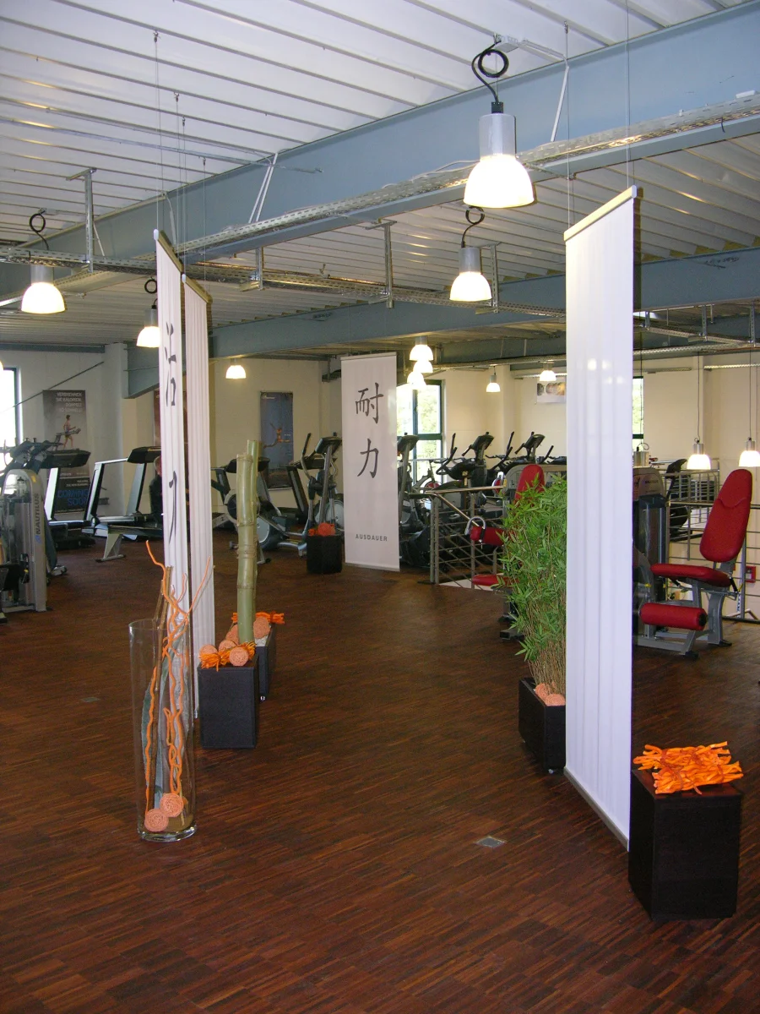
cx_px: 380
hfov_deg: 40.7
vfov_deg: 52.6
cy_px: 507
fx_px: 1025
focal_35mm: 35
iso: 200
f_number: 2.8
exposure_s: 1/60.1
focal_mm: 8.9
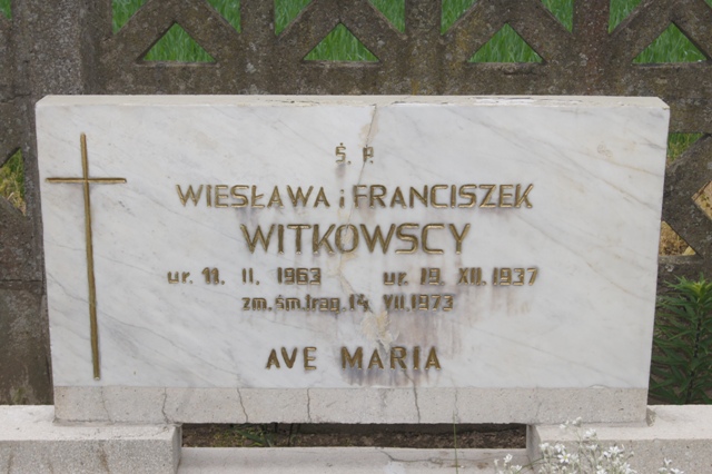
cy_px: 237
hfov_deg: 29.9
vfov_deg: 20.1
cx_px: 356
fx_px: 1334
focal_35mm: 68
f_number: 13
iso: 200
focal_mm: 45
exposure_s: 1/160
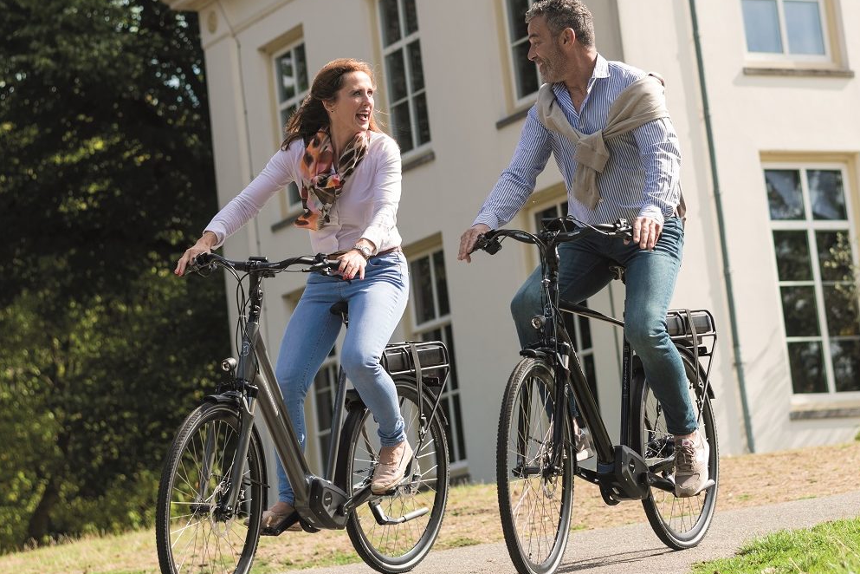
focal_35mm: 92
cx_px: 598
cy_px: 264
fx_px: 2198
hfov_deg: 22.0
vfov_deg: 14.9
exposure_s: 1/1000
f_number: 3.2
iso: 100
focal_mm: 58
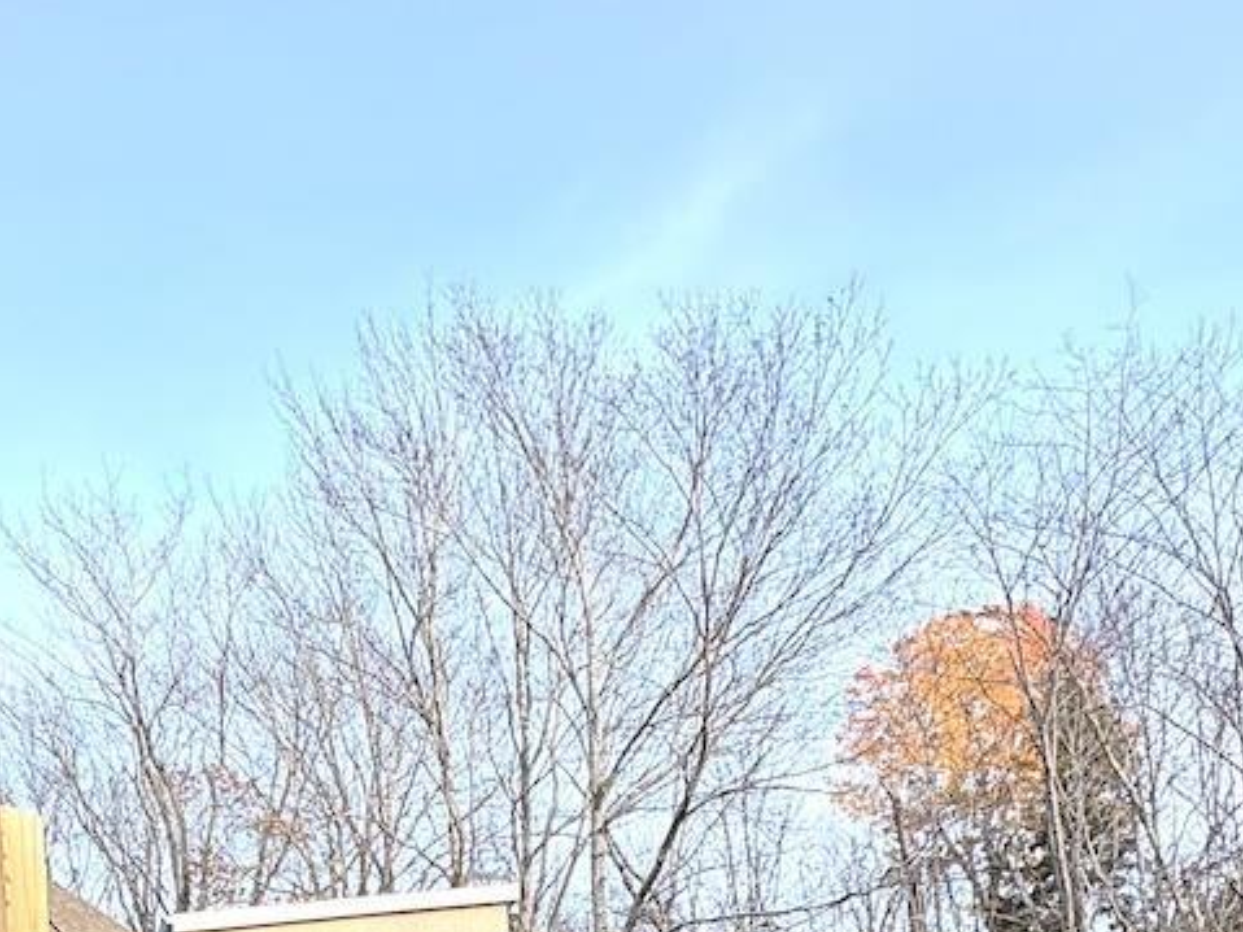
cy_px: 1198
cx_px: 335
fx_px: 1364
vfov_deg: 30.2
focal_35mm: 38
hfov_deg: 47.4
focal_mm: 2.22
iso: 40
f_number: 2.2
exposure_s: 1/359
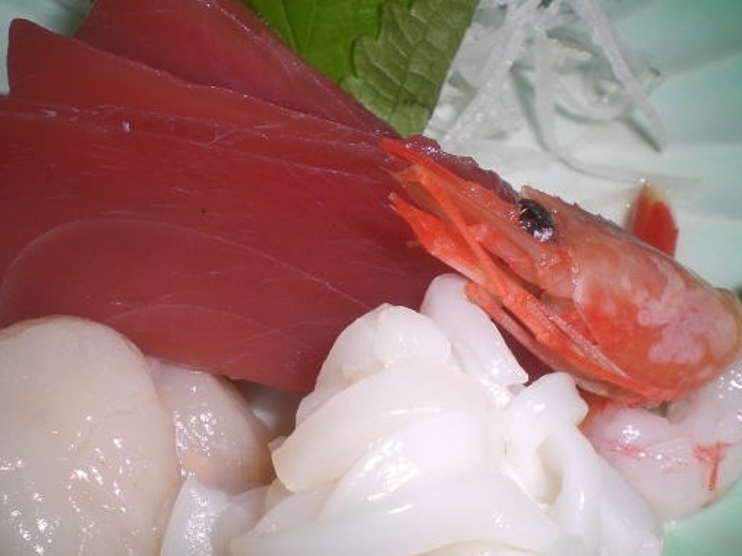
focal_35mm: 48
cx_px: 373
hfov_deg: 39.7
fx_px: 1029
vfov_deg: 30.2
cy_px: 339
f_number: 4.4
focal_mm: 6.3
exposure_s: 1/60
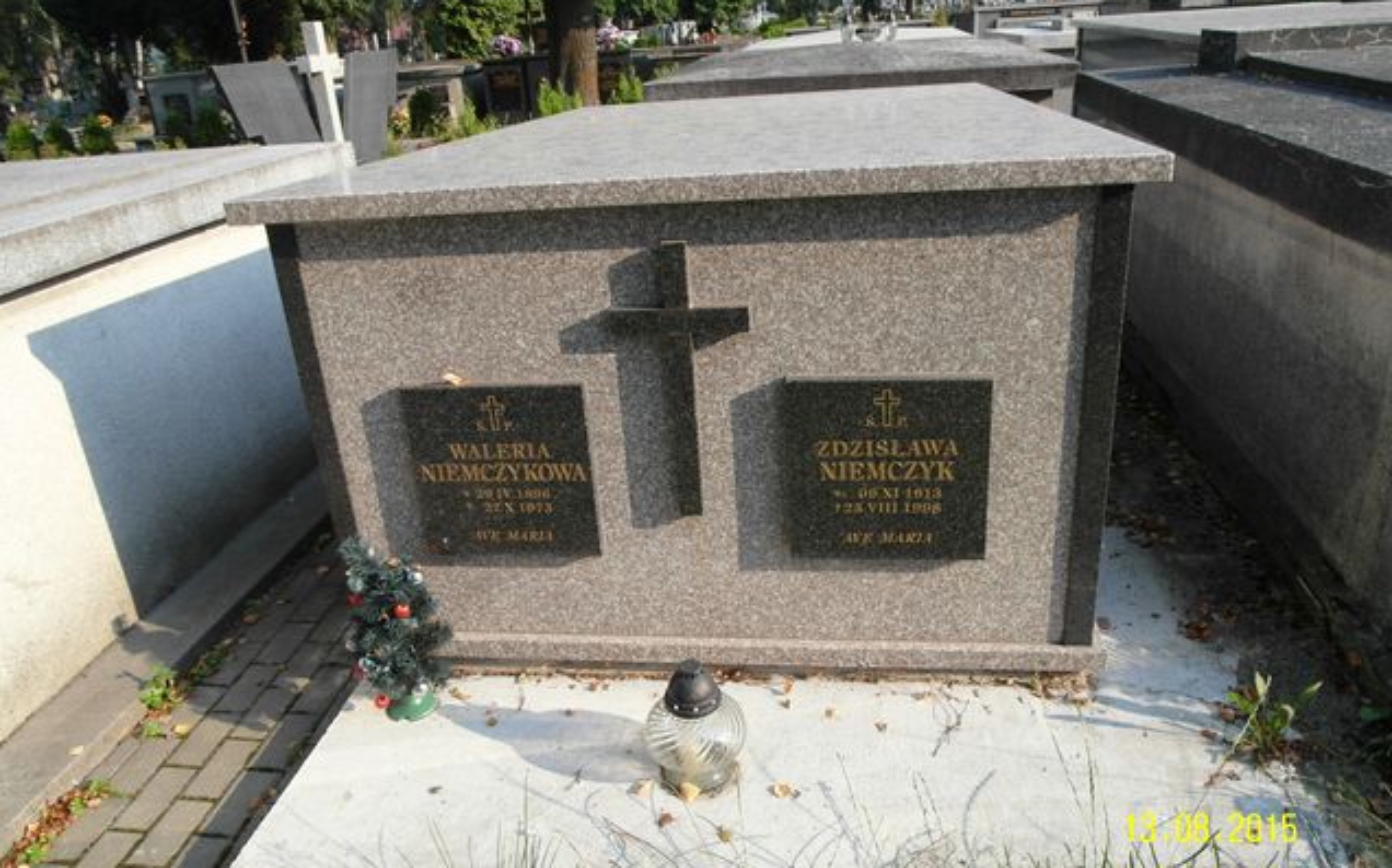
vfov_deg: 39.4
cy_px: 413
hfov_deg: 59.7
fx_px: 1214
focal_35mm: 32
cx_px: 696
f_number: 3.9
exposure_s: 1/180
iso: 80
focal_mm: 6.5
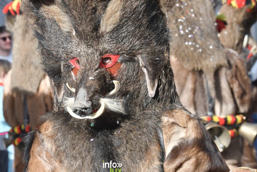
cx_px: 112
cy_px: 71
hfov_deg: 11.3
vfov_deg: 7.6
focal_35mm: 182
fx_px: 1300
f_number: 9
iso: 640
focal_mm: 98
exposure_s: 1/500
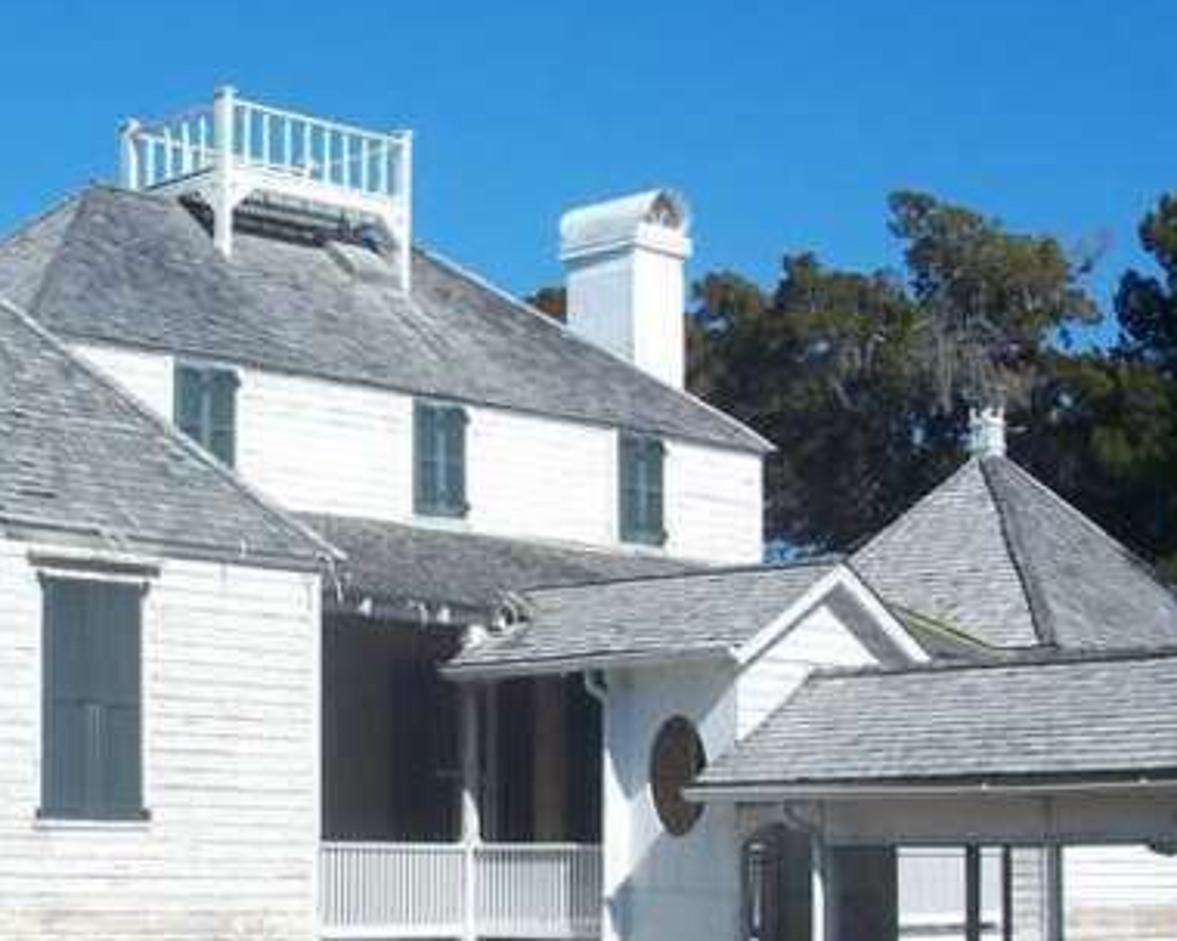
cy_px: 647
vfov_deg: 20.1
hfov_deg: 24.7
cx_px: 263
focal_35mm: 76
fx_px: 2647
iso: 64
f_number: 4
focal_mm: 7.8
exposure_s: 1/640
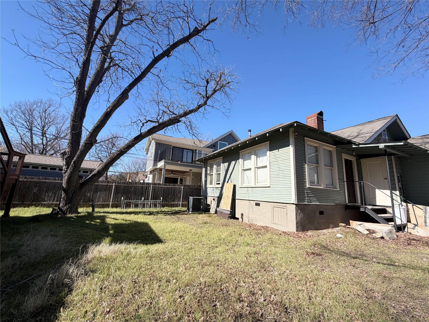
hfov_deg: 102.1
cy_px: 161
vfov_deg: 85.7
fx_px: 174
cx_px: 214
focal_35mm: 14
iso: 25
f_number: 2.2
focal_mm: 2.22
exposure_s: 1/770
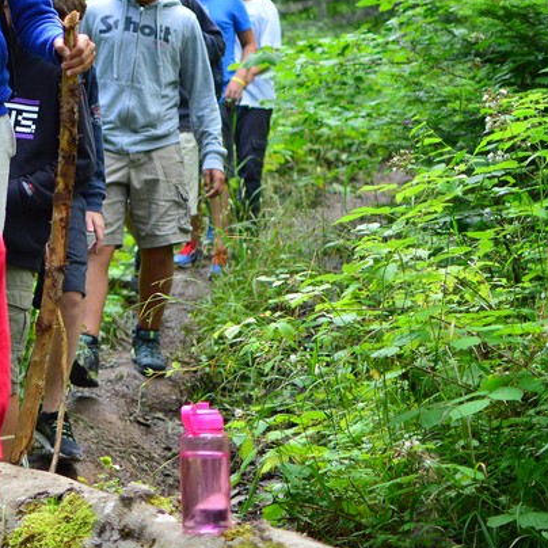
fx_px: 2025
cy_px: 146
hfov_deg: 15.0
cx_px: -76
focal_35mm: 113
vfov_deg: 15.3
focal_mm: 35
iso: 280
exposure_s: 1/500
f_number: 1.8
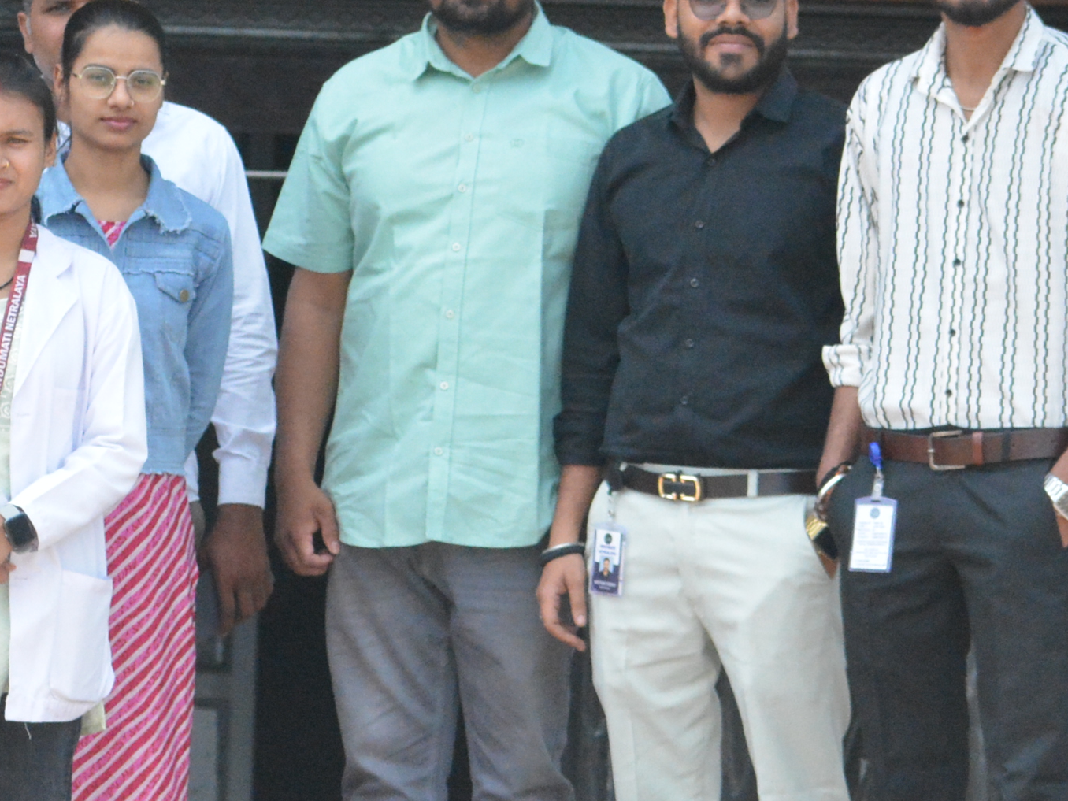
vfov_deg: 2.7
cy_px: 429
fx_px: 17123
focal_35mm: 555
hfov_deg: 3.6
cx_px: 28
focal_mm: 116
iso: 2500
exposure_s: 1/3200
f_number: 10
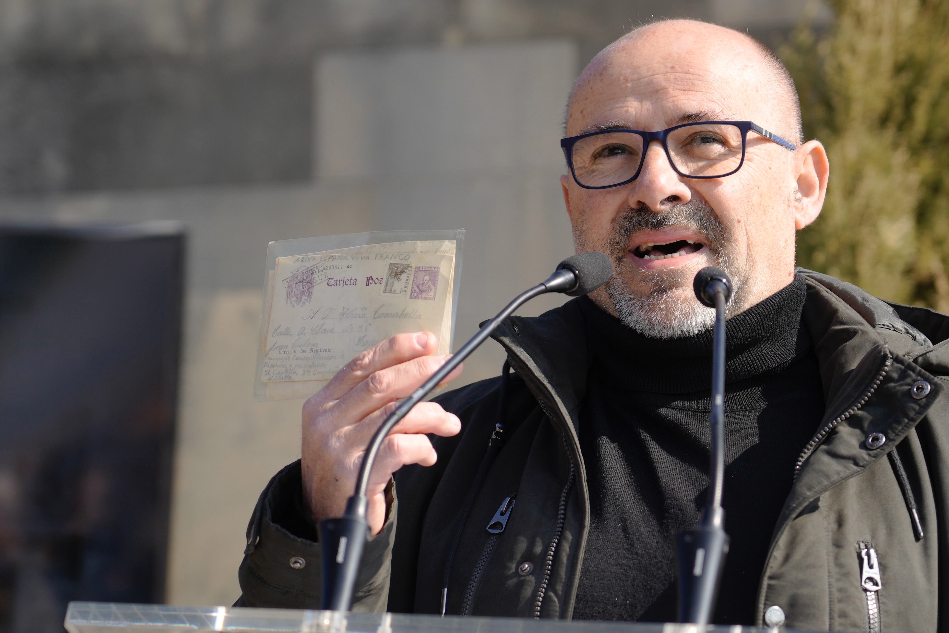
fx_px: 4138
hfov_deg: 13.1
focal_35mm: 157
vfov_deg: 8.7
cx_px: 474
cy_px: 316
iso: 100
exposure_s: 1/500
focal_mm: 105
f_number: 4
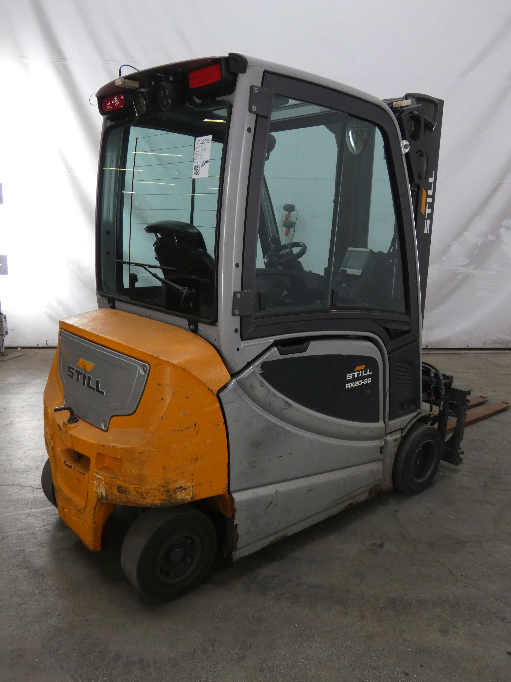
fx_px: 551
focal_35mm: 28
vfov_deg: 63.4
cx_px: 256
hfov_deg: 49.7
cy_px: 341
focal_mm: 5
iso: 320
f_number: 3.2
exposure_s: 1/80
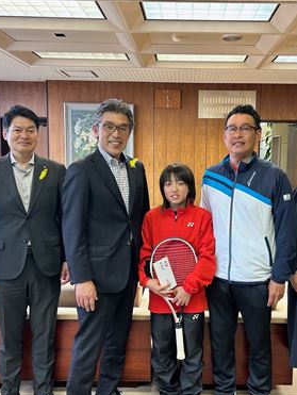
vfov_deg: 52.6
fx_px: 400
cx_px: 187
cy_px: 199
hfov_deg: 40.5
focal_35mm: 35
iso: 125
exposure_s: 1/50
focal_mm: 5.7
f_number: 1.5
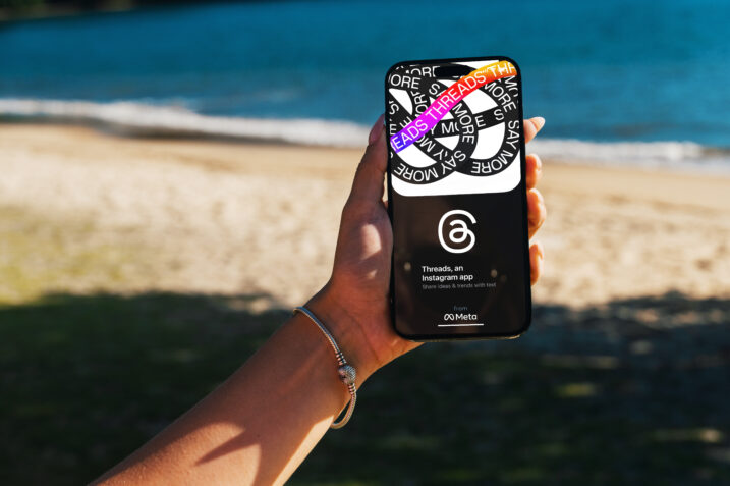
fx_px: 1641
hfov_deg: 25.1
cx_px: 365
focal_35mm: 81
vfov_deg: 16.8
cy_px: 243
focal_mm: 54
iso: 100
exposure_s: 1/400
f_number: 6.3
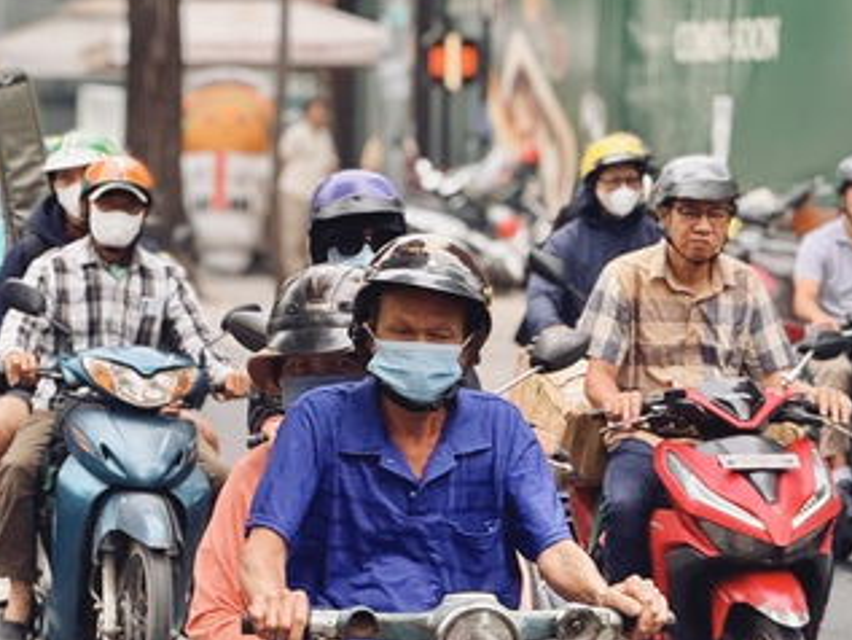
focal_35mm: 242
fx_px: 5959
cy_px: 301
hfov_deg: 8.1
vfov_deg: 6.1
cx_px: 19
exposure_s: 1/99
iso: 80
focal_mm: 15.66
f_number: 2.8
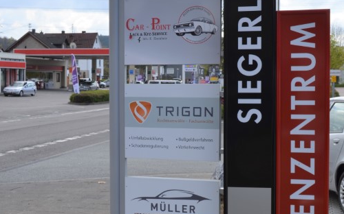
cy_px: 112
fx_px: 572
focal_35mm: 61
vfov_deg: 21.3
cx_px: 170
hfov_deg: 33.5
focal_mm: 26
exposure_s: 1/250
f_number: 8
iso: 110
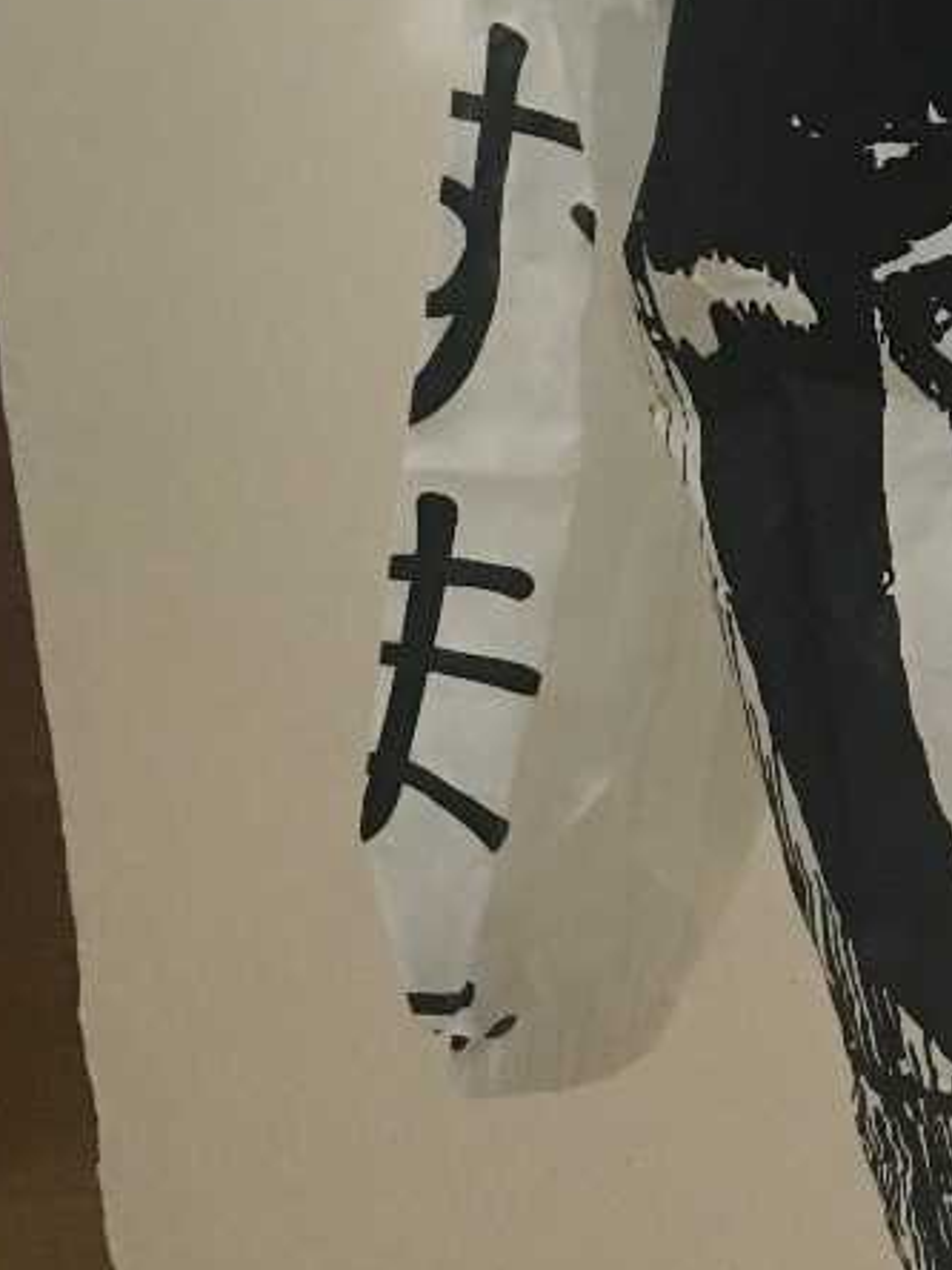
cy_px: 167
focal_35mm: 87
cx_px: 1347
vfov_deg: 22.1
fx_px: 3190
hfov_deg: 15.8
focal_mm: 4.15
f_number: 2.2
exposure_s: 1/25
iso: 200
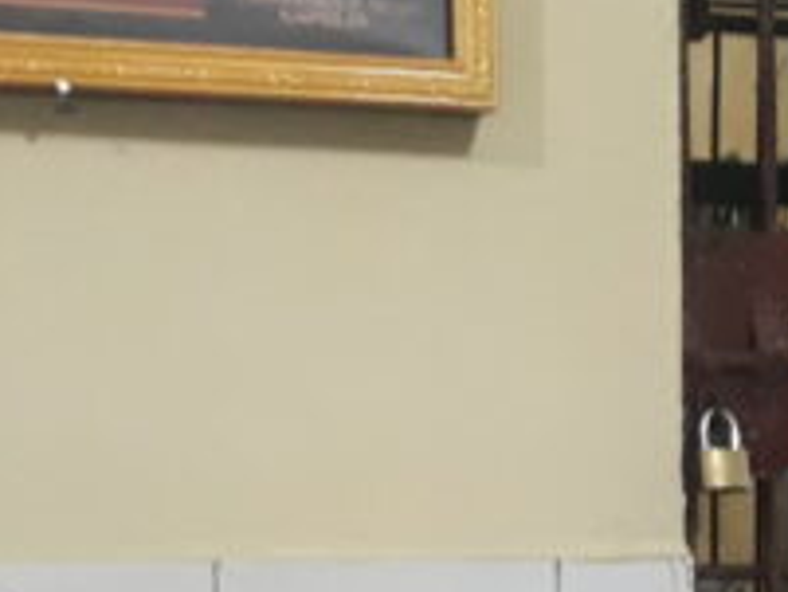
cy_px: 859
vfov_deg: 15.9
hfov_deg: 22.5
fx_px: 1959
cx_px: 588
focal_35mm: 86
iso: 500
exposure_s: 1/20
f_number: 1.7
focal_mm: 3.71
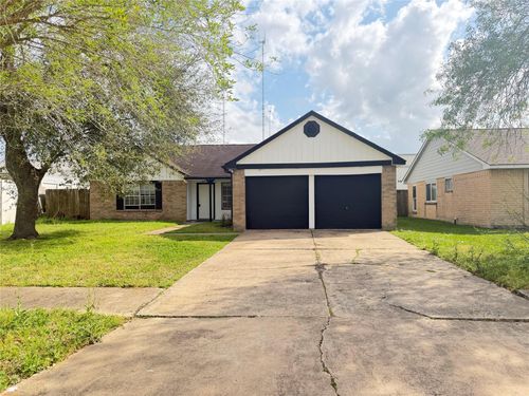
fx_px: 367
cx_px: 264
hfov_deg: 71.6
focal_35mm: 24
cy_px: 198
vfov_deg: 56.8
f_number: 1.78
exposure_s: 1/2053
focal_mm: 6.76
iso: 100
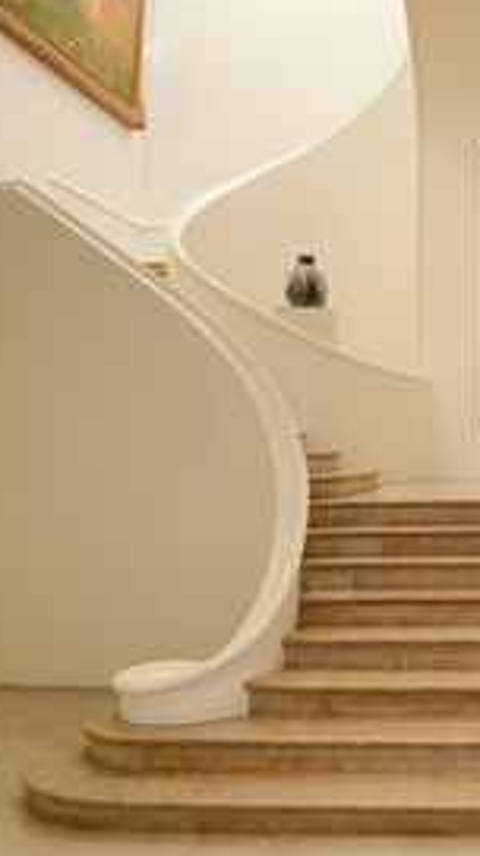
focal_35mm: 39
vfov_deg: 51.6
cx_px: 540
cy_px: 430
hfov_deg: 27.5
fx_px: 884
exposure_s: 1/13
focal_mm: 24
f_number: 7.1
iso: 800
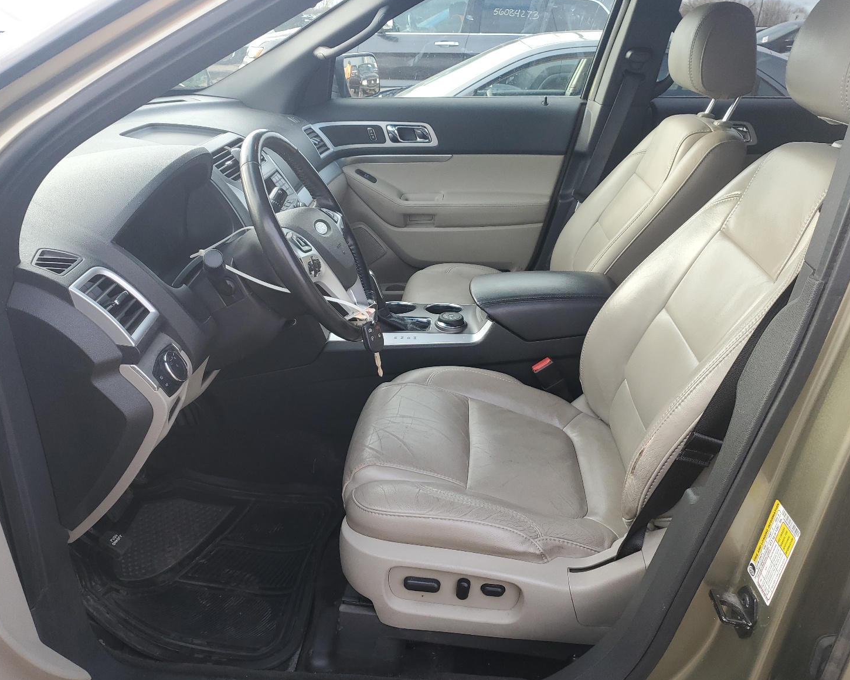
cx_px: 425
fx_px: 704
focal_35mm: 28
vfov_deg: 51.5
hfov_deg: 62.2
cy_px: 335
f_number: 1.5
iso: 50
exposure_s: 1/222
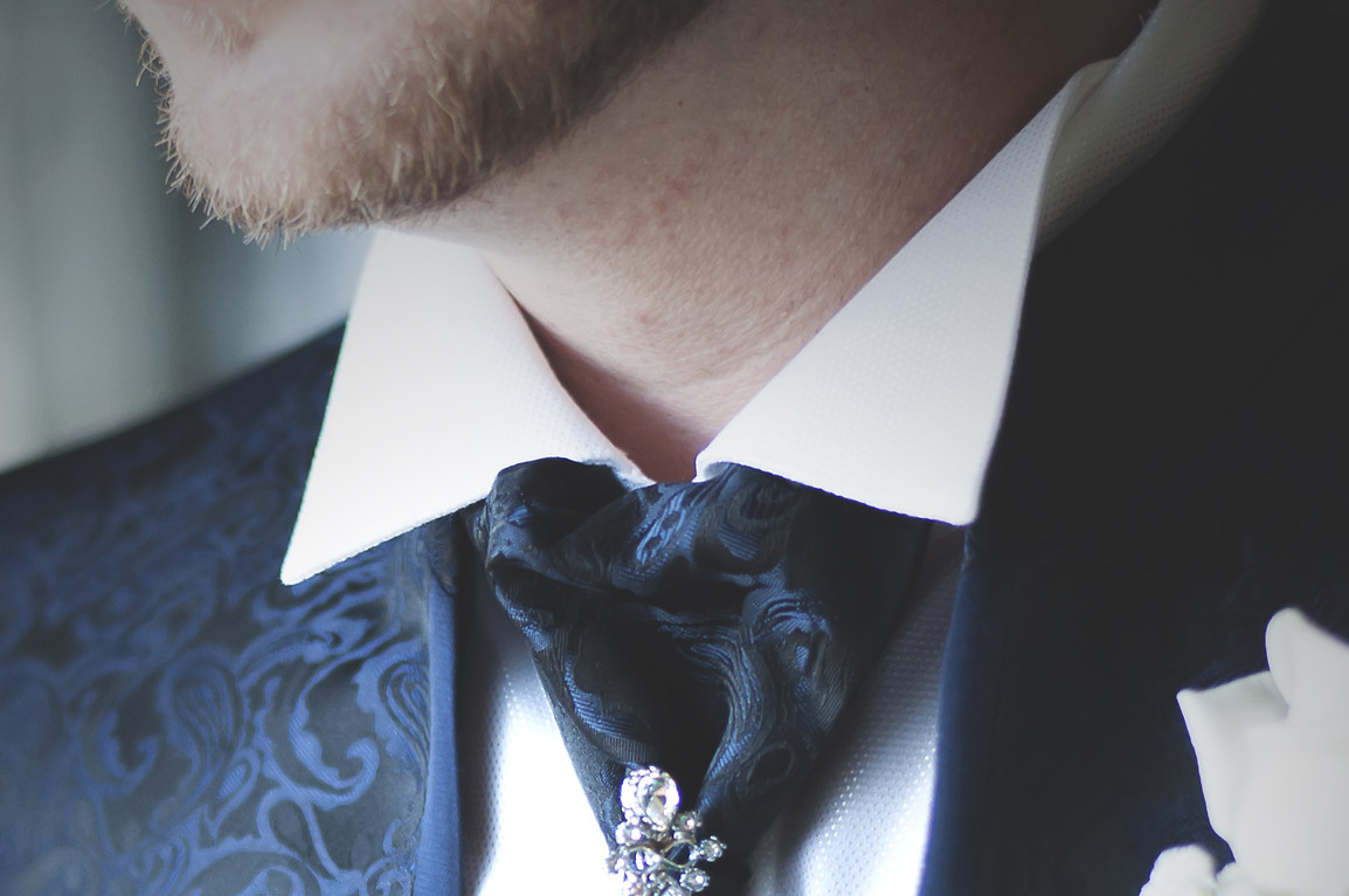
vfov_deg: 8.7
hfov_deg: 13.1
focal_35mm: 156
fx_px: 5837
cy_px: 829
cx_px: 215
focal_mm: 50
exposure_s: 1/250
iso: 800
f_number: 1.8
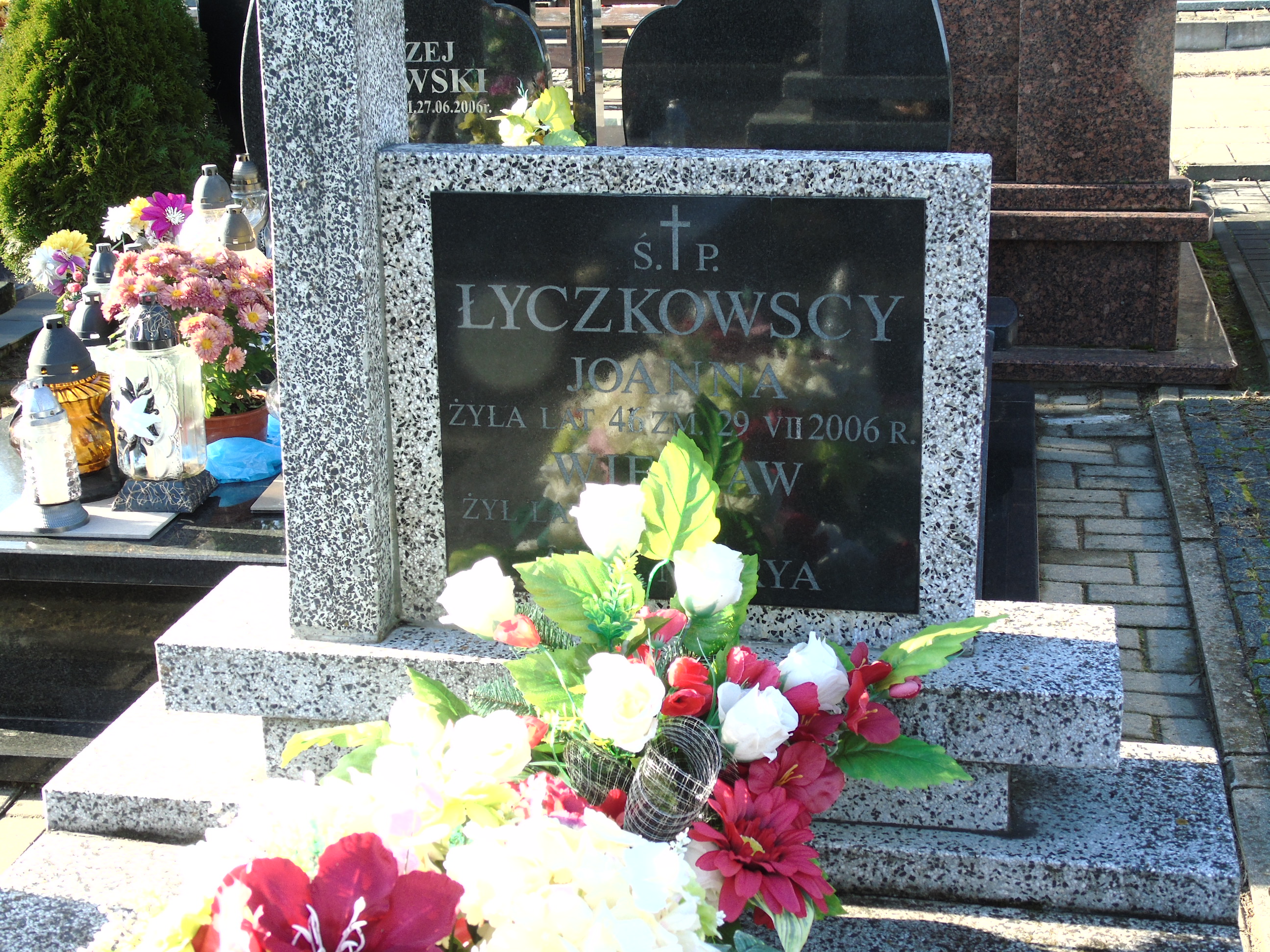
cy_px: 476
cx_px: 635
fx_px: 1981
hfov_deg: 35.5
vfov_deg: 27.0
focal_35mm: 54
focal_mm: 9.6
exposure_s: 1/80
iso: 80
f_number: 4.3
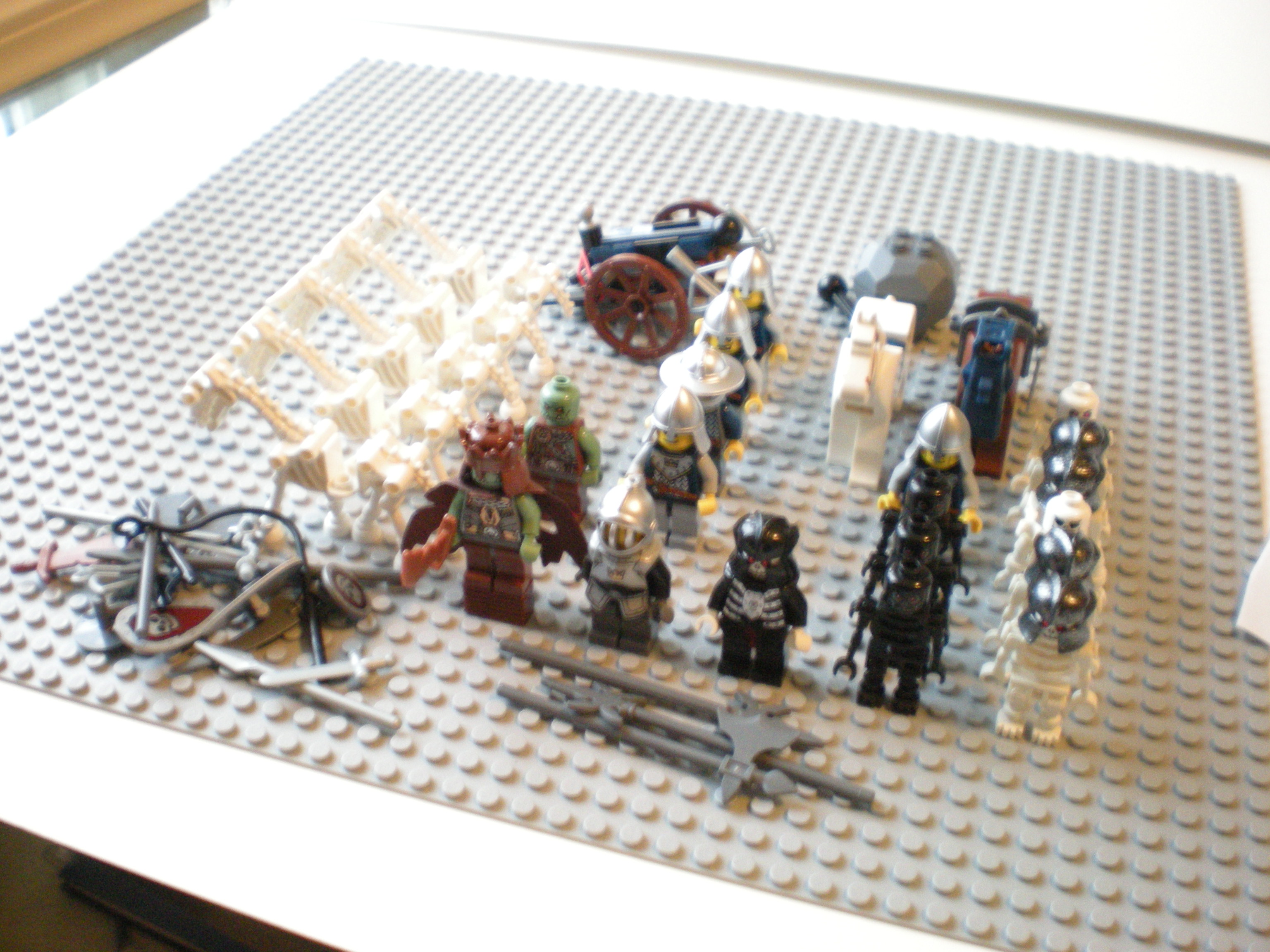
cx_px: 635
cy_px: 476
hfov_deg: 49.0
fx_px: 1394
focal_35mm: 38
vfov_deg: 37.7
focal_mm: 6.3
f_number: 3.1
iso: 400
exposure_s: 1/4.7
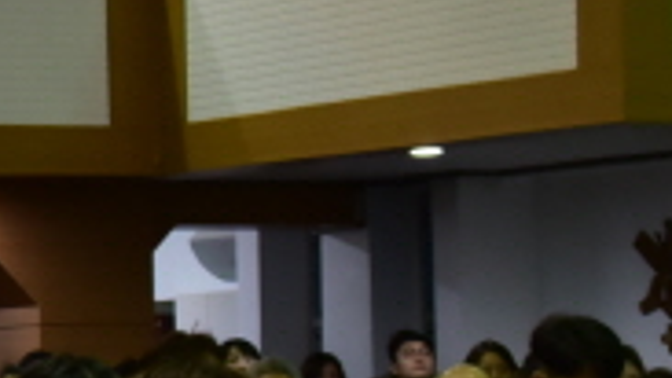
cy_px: 321
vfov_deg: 5.9
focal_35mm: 205
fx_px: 3653
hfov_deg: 10.0
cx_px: -485
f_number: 6.3
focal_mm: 35
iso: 1250
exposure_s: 1/100
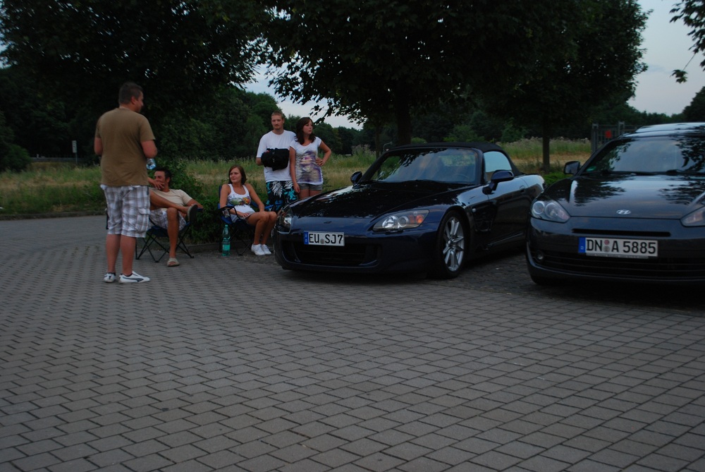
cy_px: 236
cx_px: 352
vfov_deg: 34.3
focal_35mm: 39
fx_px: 765
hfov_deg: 49.5
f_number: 4.5
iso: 400
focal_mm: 26
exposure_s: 1/125
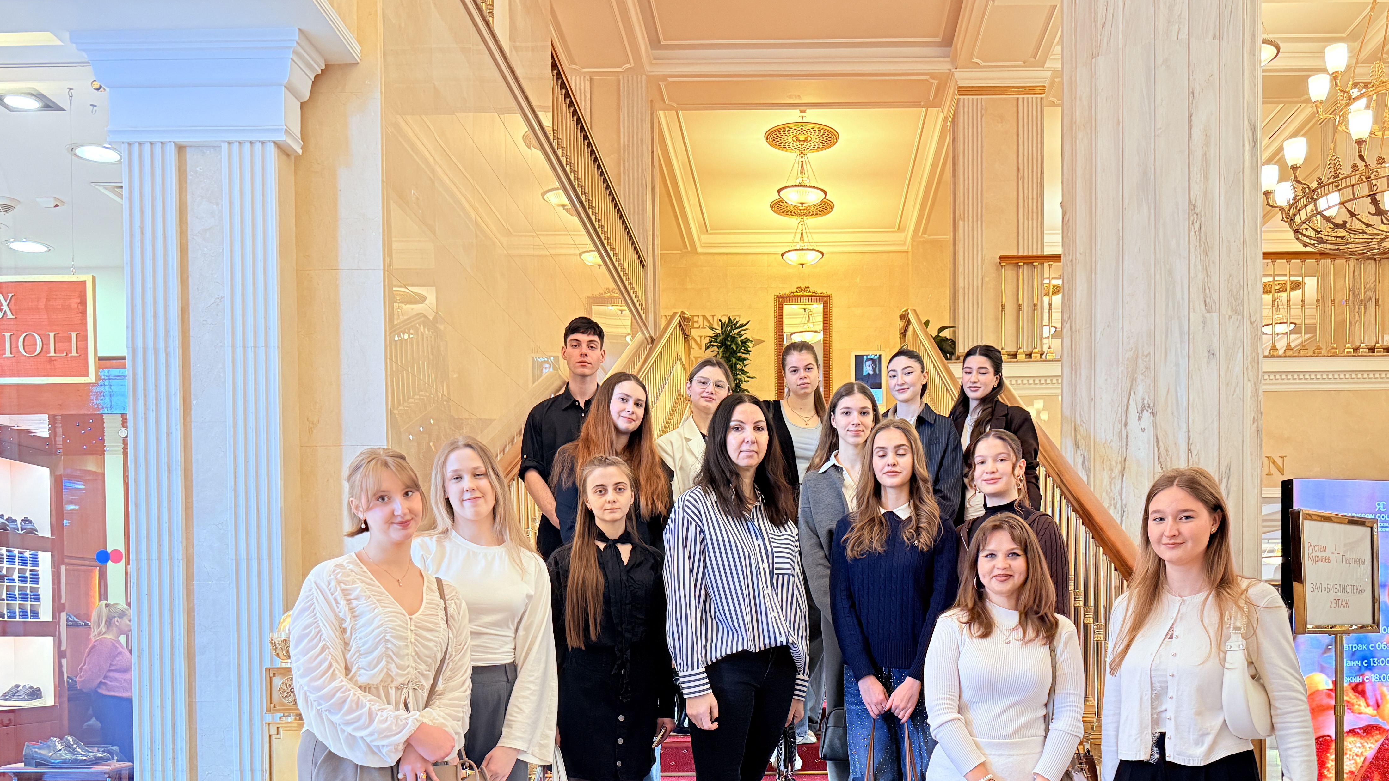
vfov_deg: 33.4
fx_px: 1252
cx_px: 794
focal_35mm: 34
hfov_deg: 57.8
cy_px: 654
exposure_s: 1/47
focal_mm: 6.76
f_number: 1.78
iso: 400
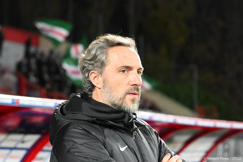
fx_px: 897
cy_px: 81
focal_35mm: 133
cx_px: 122
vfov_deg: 10.3
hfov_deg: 15.4
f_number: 4
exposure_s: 1/640
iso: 5000
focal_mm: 89
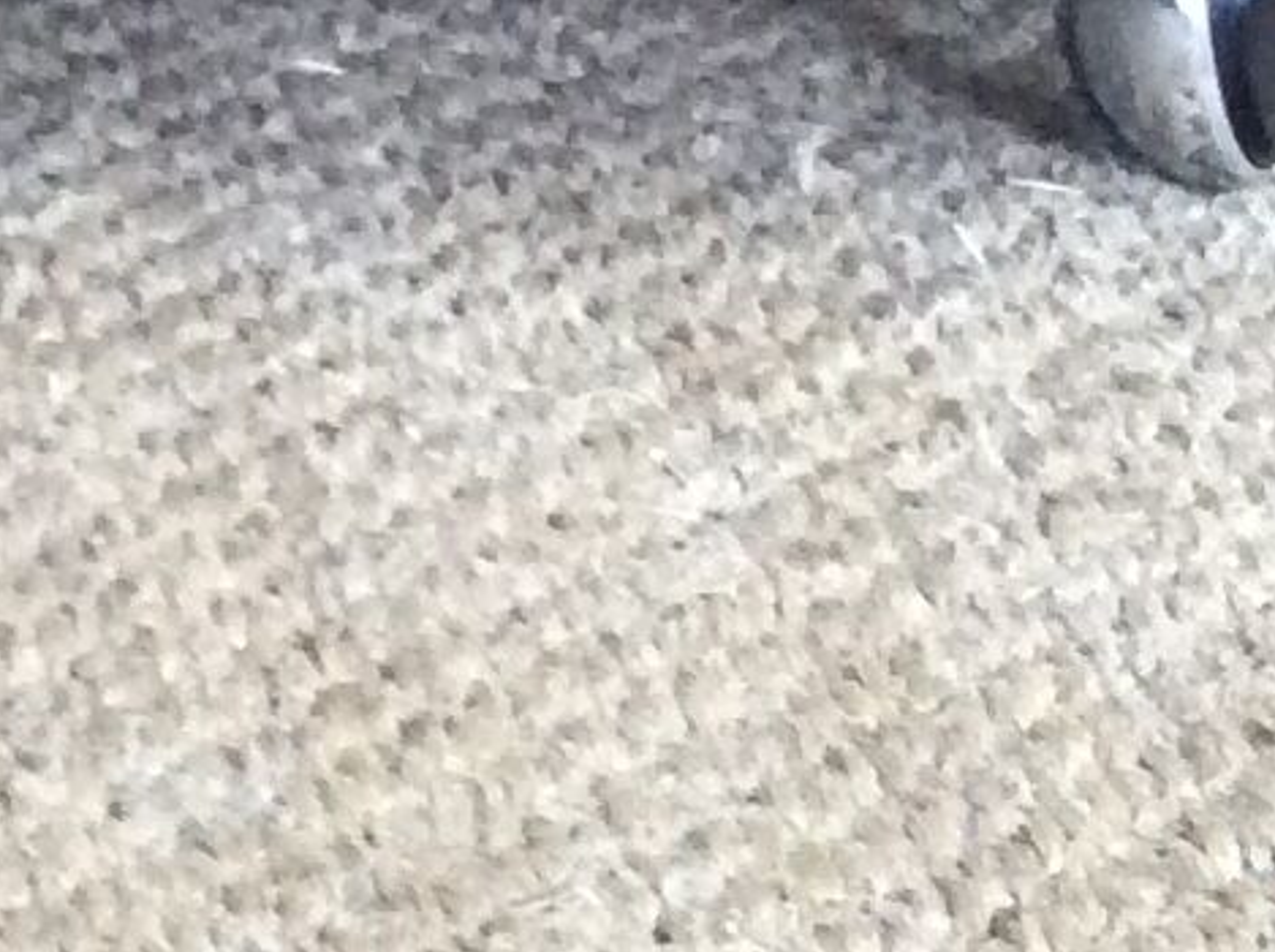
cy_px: 2326
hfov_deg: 10.4
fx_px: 6508
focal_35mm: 177
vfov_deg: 7.7
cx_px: -1196
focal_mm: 3.3
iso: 160
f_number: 2.4
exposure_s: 1/25
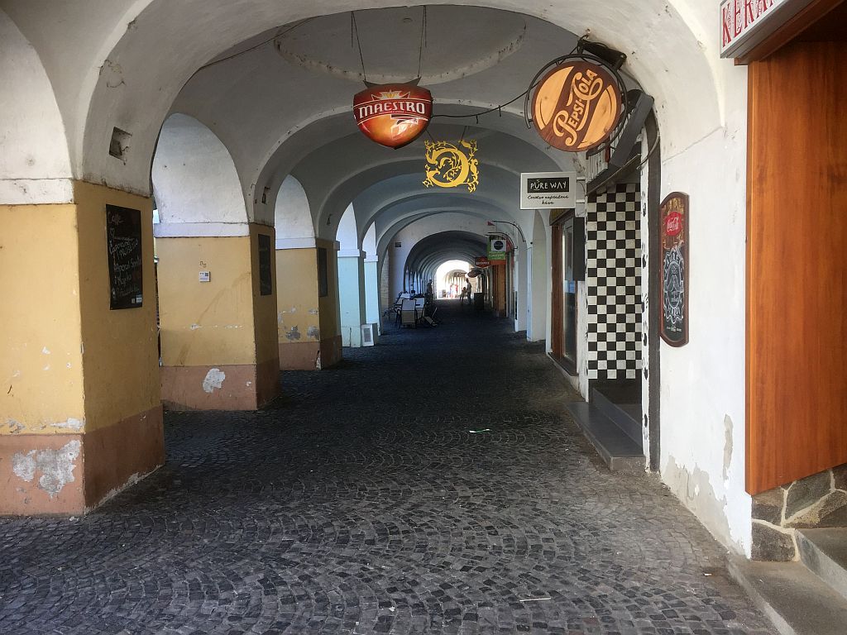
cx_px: 424
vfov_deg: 48.2
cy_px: 318
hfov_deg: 61.7
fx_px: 710
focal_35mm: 29
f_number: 2.2
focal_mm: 4.15
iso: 40
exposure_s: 1/100
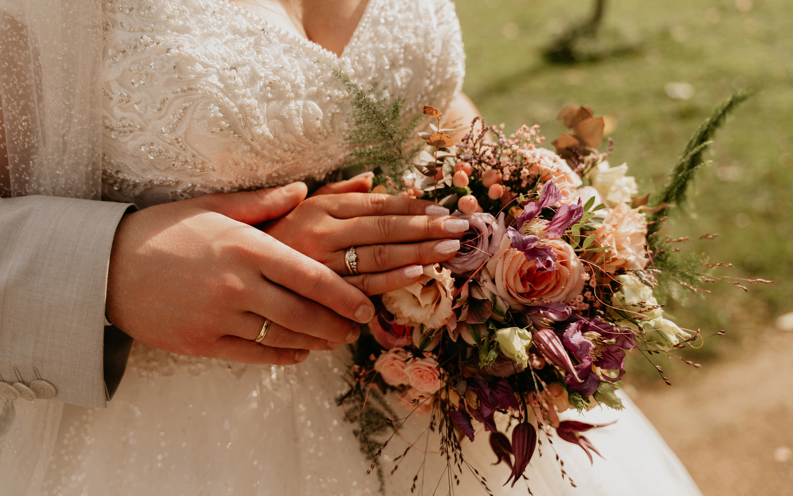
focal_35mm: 33
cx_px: 392
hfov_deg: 58.2
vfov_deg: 38.4
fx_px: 712
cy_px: 246
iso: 80
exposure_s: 1/640
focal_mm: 31.9
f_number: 2.8
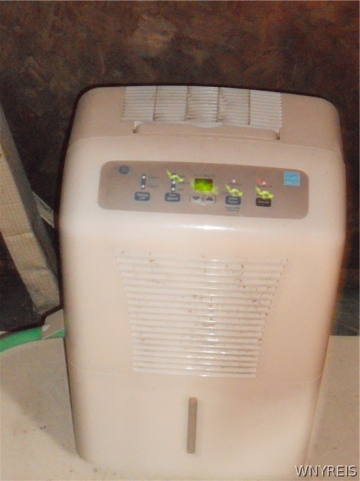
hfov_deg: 19.1
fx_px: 1068
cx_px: 180
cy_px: 240
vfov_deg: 25.3
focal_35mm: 77
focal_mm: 13.9
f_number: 5.9
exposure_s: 1
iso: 1600
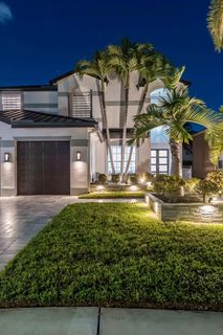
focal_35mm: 25
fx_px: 233
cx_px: 98
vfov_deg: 71.5
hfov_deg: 51.1
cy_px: 162
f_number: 3.5
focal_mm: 16
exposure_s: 1/10
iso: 2000
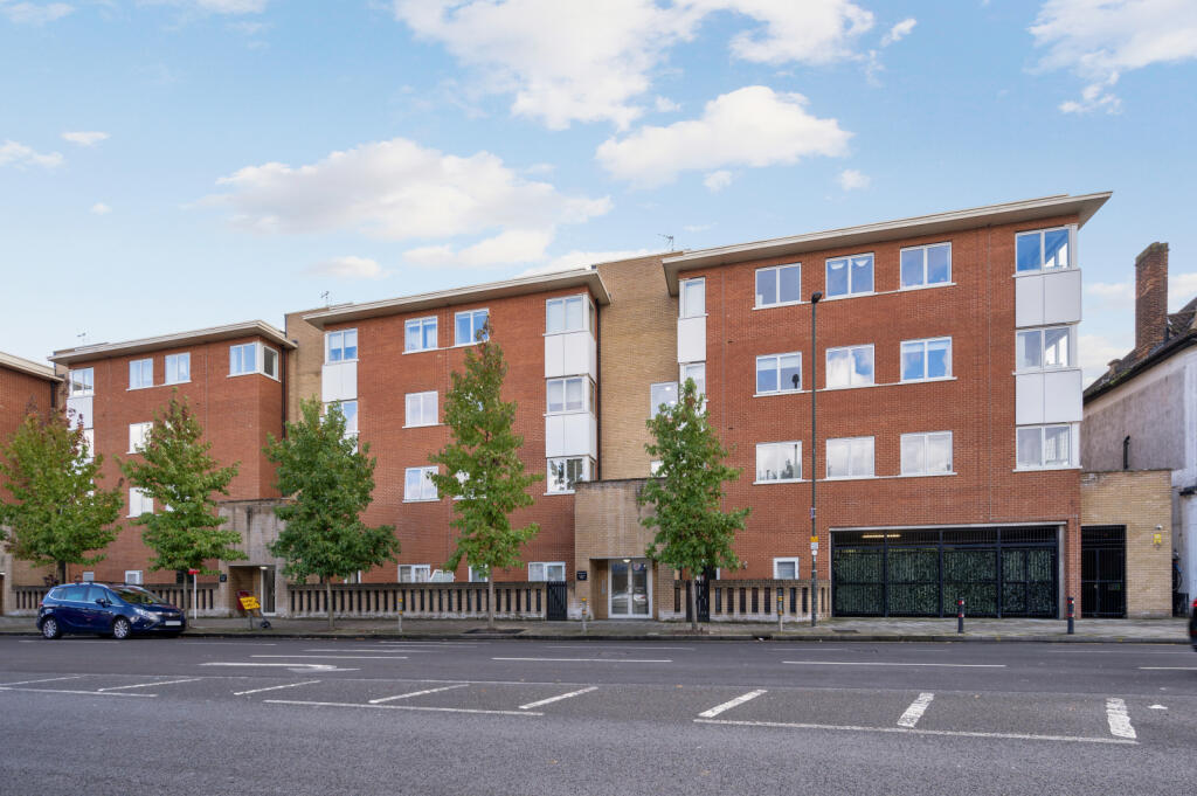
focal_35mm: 14
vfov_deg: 81.1
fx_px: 465
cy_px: 398
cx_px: 598
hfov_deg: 104.3
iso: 200
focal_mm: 14
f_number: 8
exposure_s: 1/100
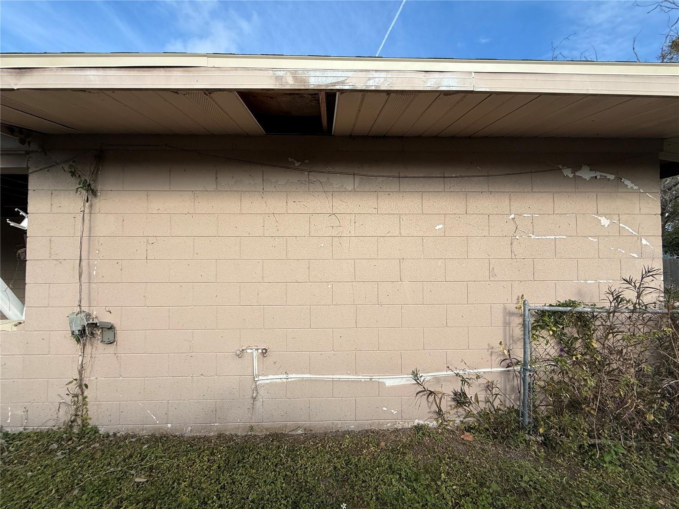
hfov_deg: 102.1
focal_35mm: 14
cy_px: 254
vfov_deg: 85.7
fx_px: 275
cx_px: 340
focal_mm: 2.22
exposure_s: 1/901
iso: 50
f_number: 2.2
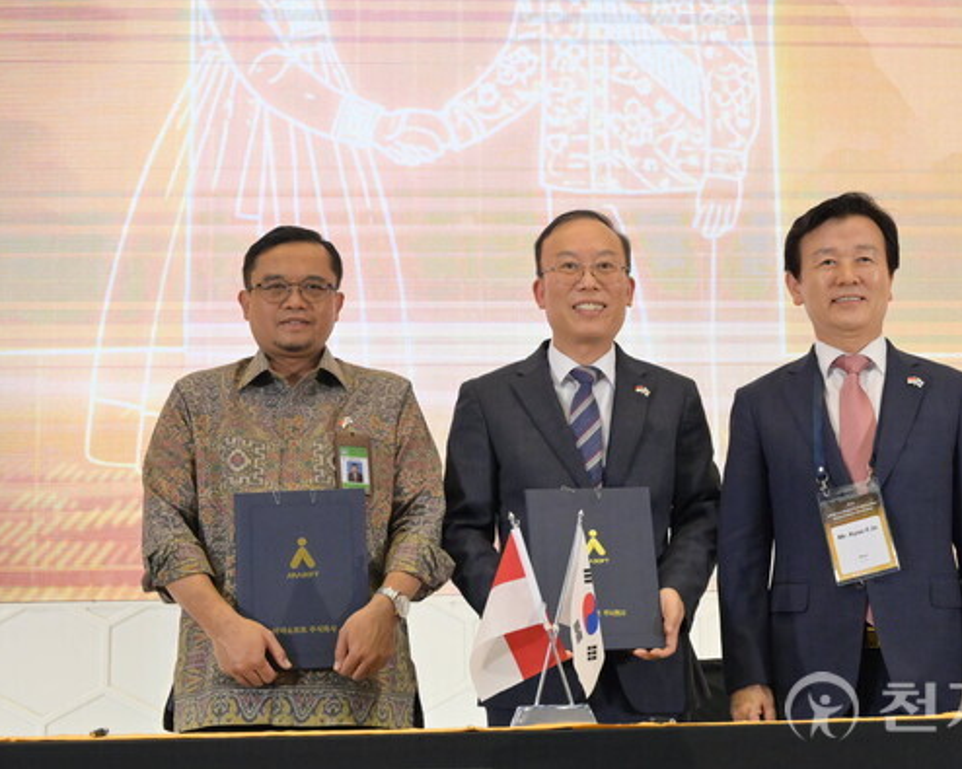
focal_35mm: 57
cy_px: 383
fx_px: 1623
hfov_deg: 32.9
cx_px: 580
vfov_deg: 26.7
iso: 6400
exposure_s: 1/250
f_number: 7.1
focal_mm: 50
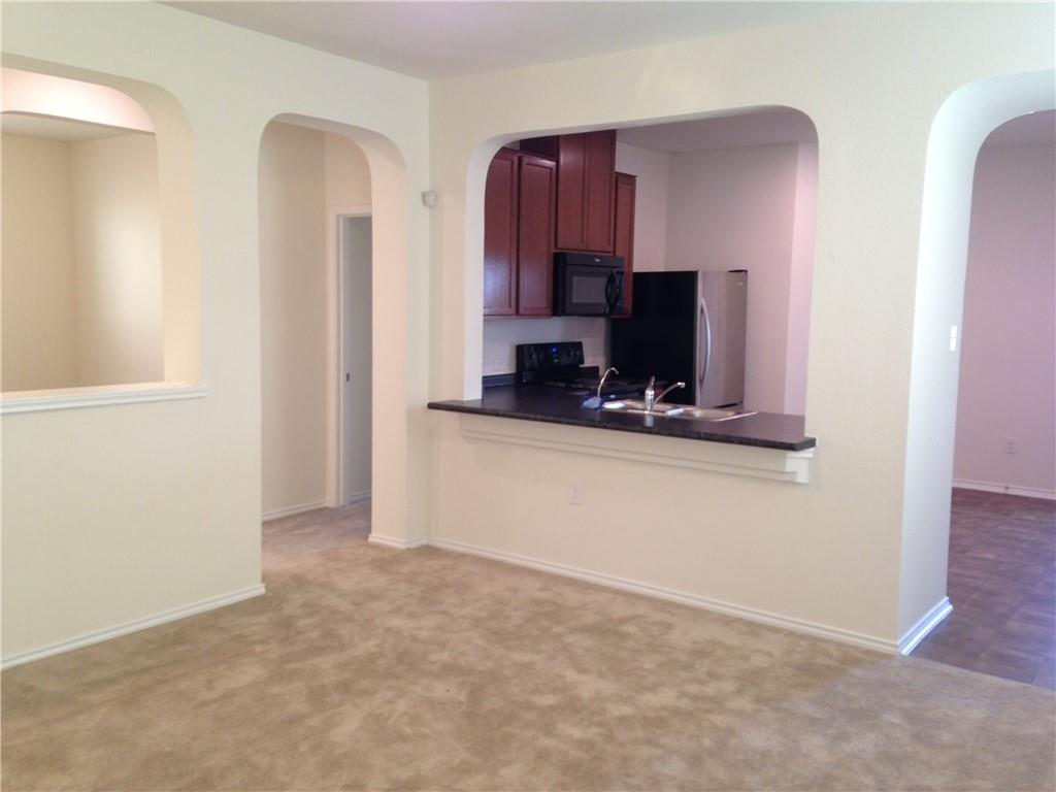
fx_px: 1007
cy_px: 396
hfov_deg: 55.4
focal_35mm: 33
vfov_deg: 42.9
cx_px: 528
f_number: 2.4
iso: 64
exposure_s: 1/20
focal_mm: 4.12
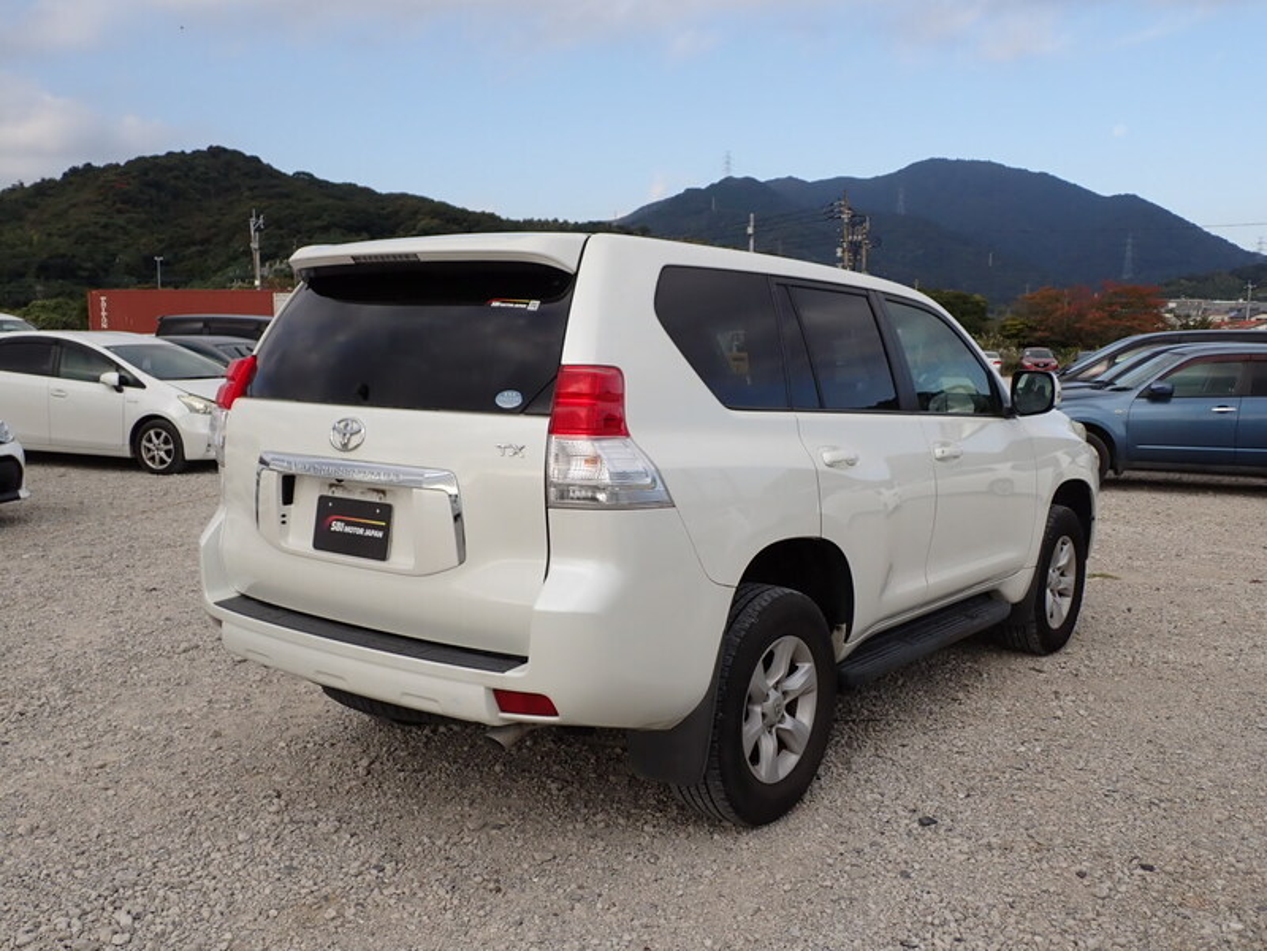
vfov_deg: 44.2
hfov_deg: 56.8
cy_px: 476
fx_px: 1171
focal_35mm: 32
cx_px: 634
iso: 100
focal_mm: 5.79
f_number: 3.2
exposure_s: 1/800
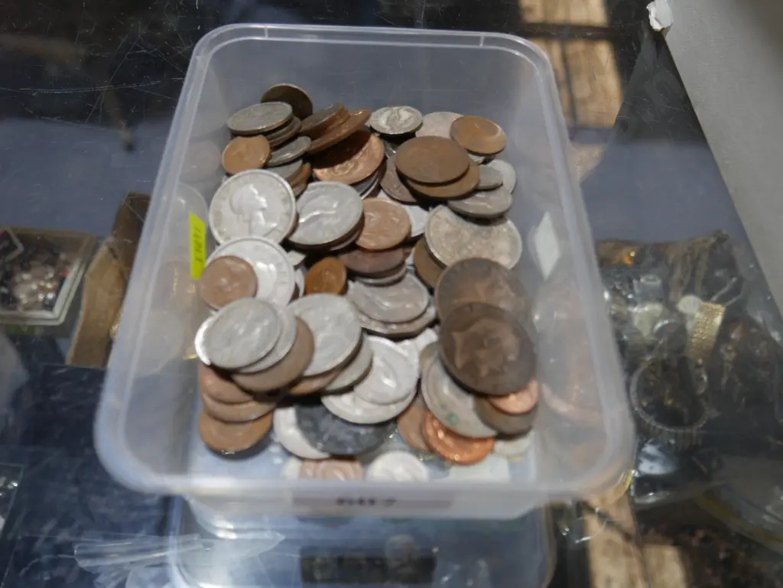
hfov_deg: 56.8
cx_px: 392
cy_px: 294
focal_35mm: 32
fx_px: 724
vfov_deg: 44.2
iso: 200
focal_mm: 16
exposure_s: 1/80
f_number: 3.6
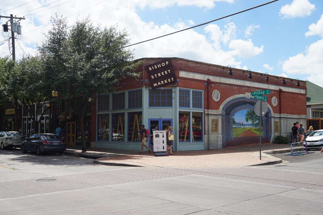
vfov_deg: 33.0
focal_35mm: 40
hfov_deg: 47.9
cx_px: 162
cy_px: 108
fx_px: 363
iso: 100
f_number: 11
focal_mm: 27
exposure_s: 1/125
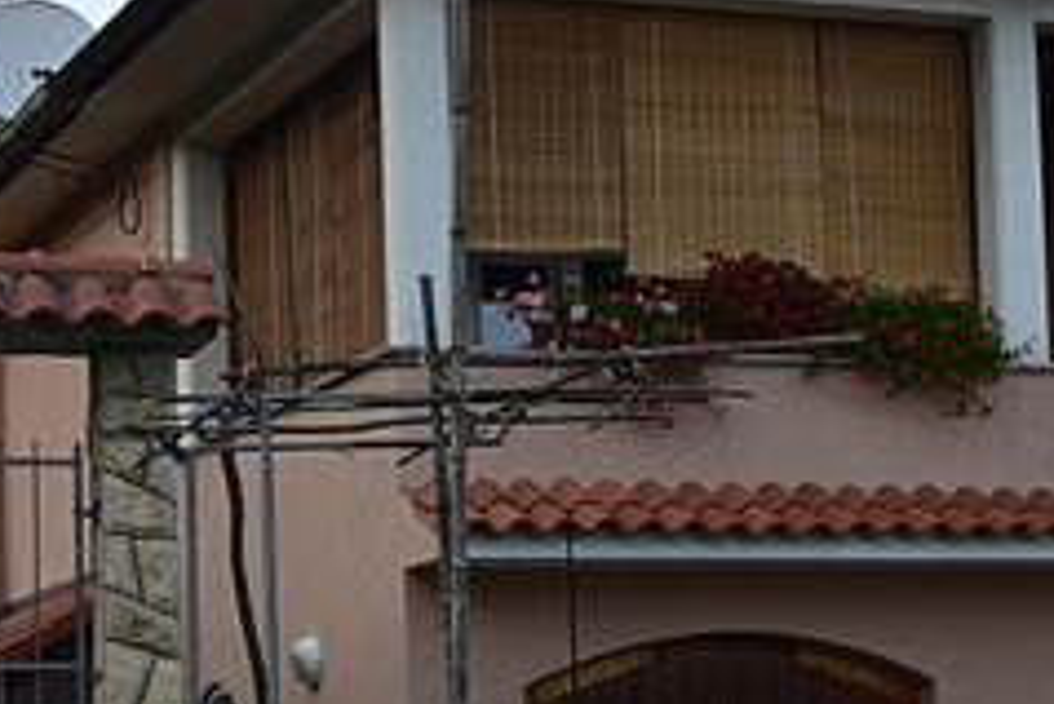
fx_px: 3096
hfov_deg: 18.3
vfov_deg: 12.9
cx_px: 1275
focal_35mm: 106
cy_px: 496
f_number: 10
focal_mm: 21
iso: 400
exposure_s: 1/200
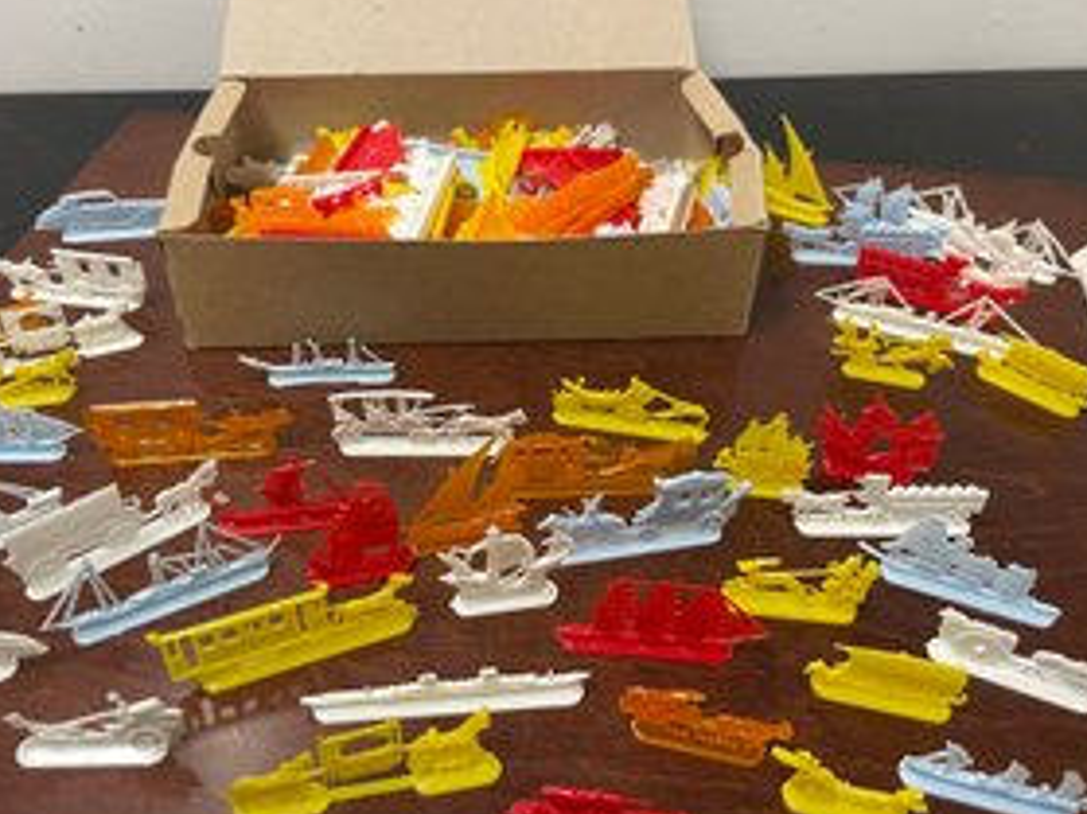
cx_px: 497
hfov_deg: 56.8
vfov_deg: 44.1
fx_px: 1004
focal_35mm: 32
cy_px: 376
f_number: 1.6
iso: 125
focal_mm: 4.2
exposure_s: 1/60
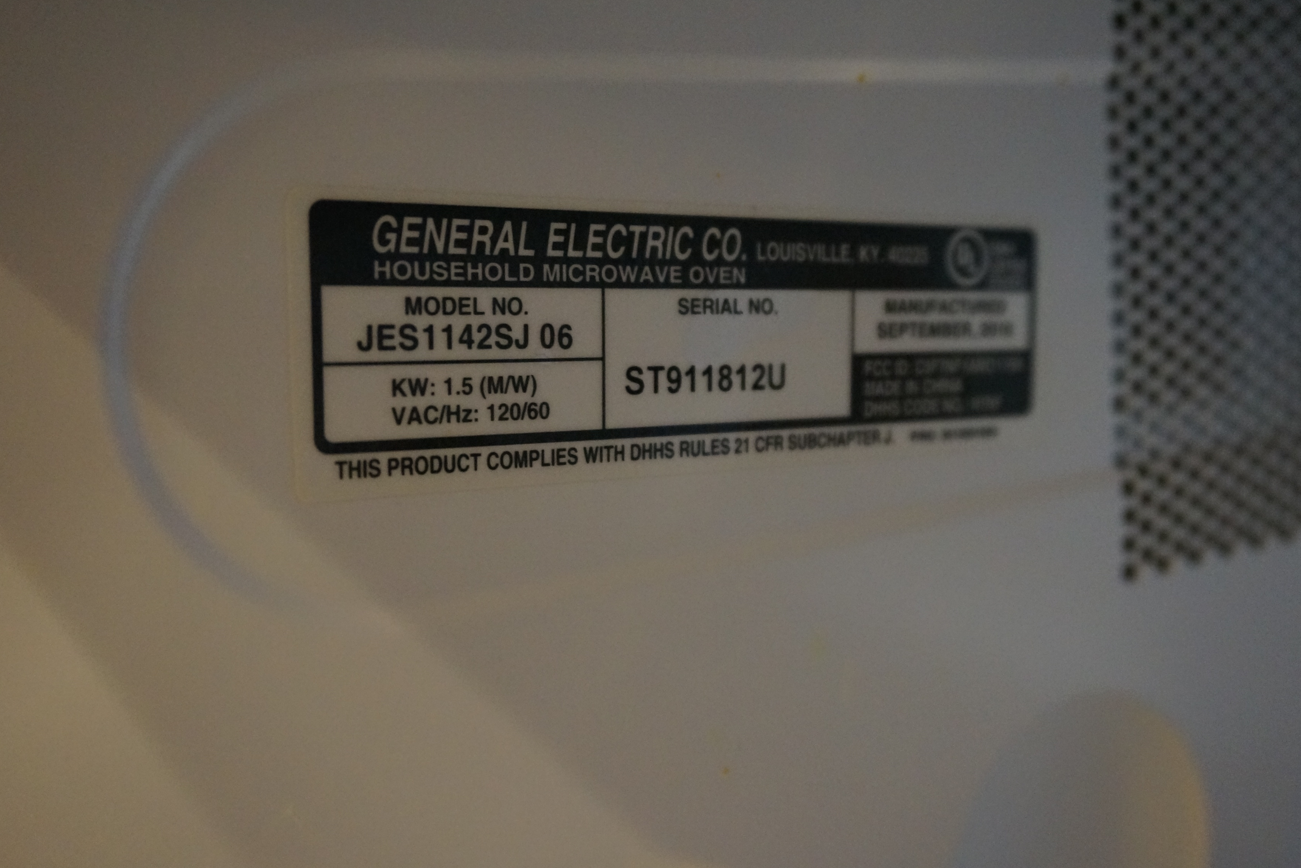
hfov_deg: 49.0
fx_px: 1428
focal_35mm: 40
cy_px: 432
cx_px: 657
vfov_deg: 33.8
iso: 3200
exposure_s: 1/50
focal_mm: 25
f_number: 4.5
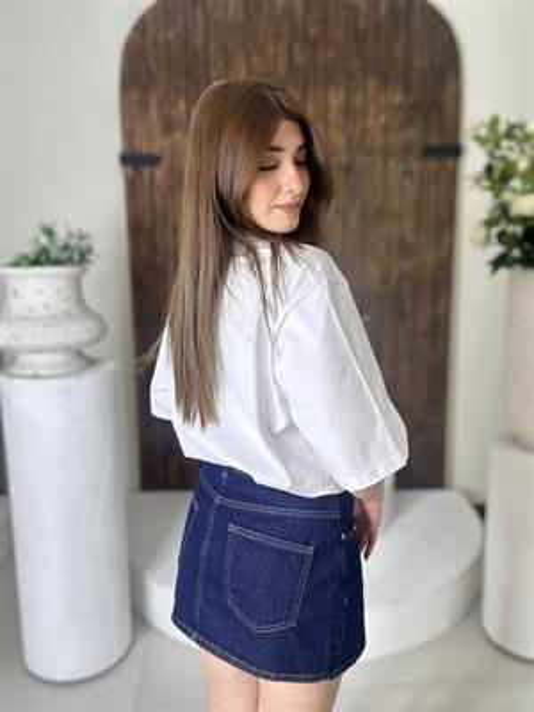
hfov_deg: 46.8
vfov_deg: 60.0
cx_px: 267
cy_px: 356
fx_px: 617
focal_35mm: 30
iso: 80
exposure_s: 1/100
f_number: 1.9
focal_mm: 2.69
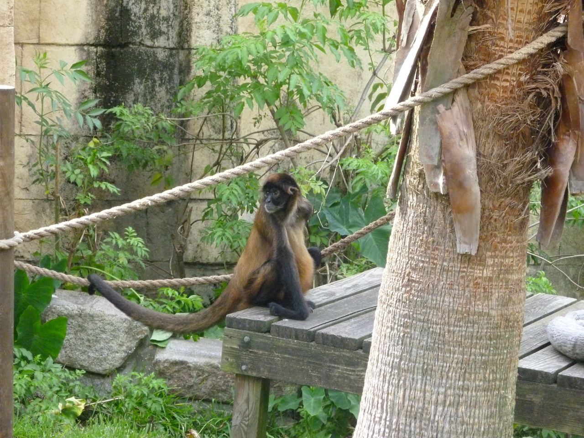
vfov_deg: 9.5
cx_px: 292
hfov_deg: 12.6
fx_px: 2649
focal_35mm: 157
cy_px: 219
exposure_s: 1/200
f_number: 5.7
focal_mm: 28.3
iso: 800
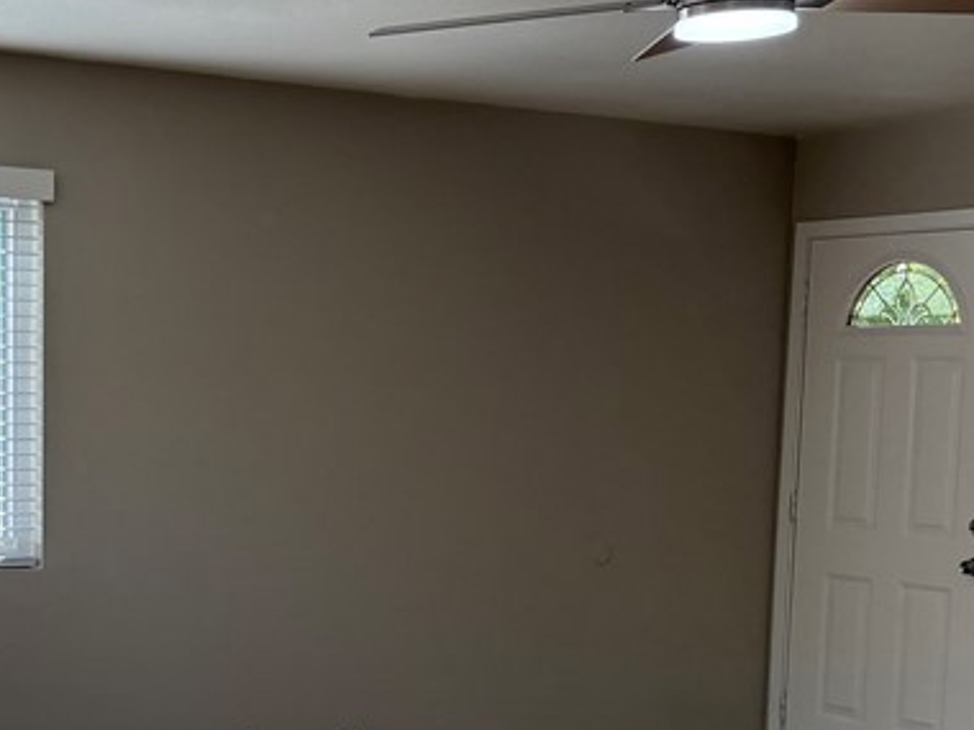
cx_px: 210
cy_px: 592
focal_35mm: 70
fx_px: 1970
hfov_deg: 27.3
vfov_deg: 20.8
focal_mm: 5.96
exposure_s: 1/384
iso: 64
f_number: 1.6
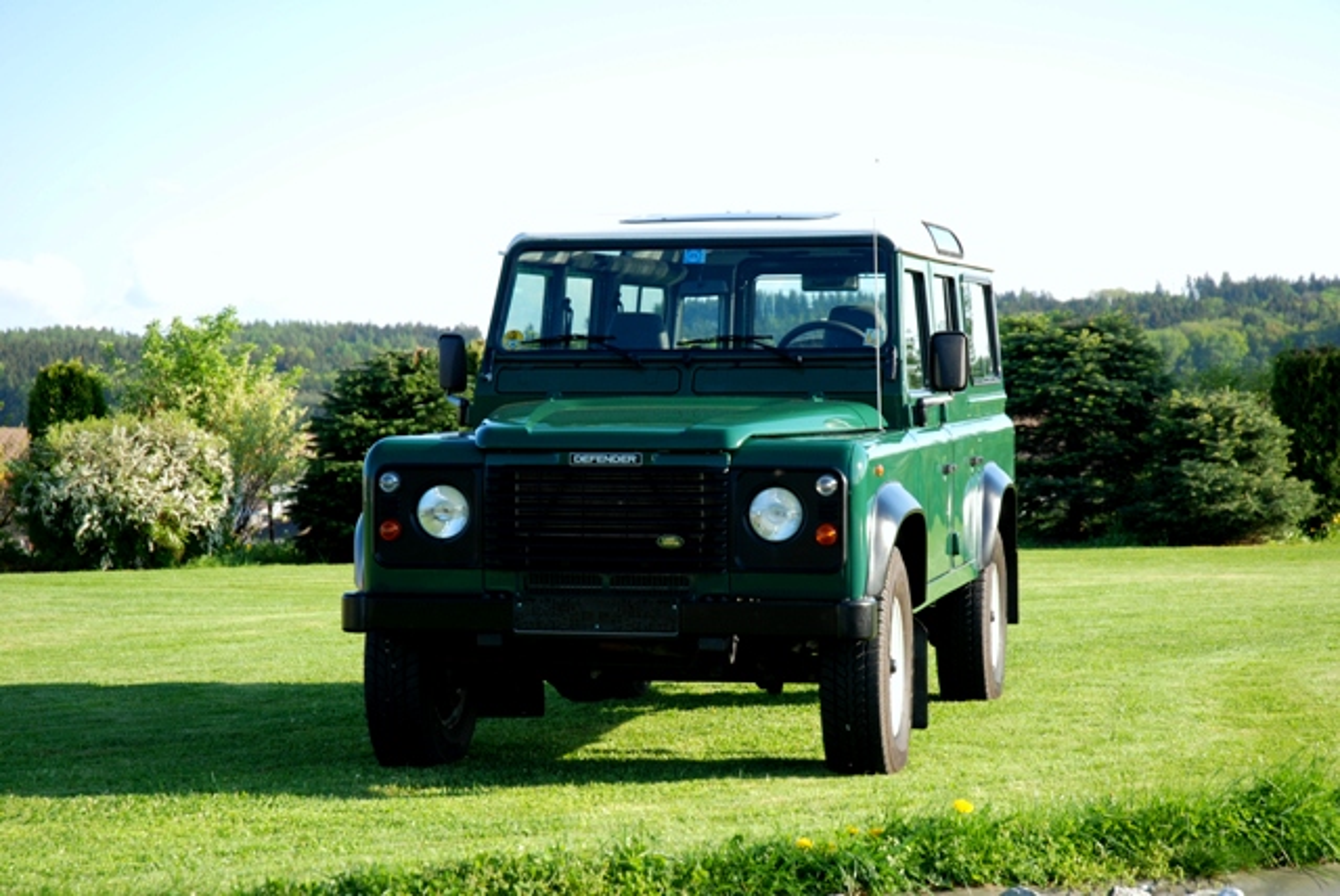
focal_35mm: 82
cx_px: 670
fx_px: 3074
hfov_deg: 24.6
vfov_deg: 16.6
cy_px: 448
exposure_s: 1/125
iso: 100
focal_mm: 55
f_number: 4.5
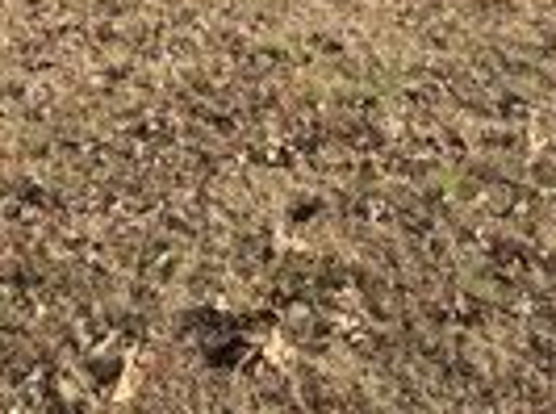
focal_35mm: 98
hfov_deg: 20.1
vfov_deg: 13.5
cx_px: 213
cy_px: -332
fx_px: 1570
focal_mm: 5.96
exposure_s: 1/1876
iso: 50
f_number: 1.6
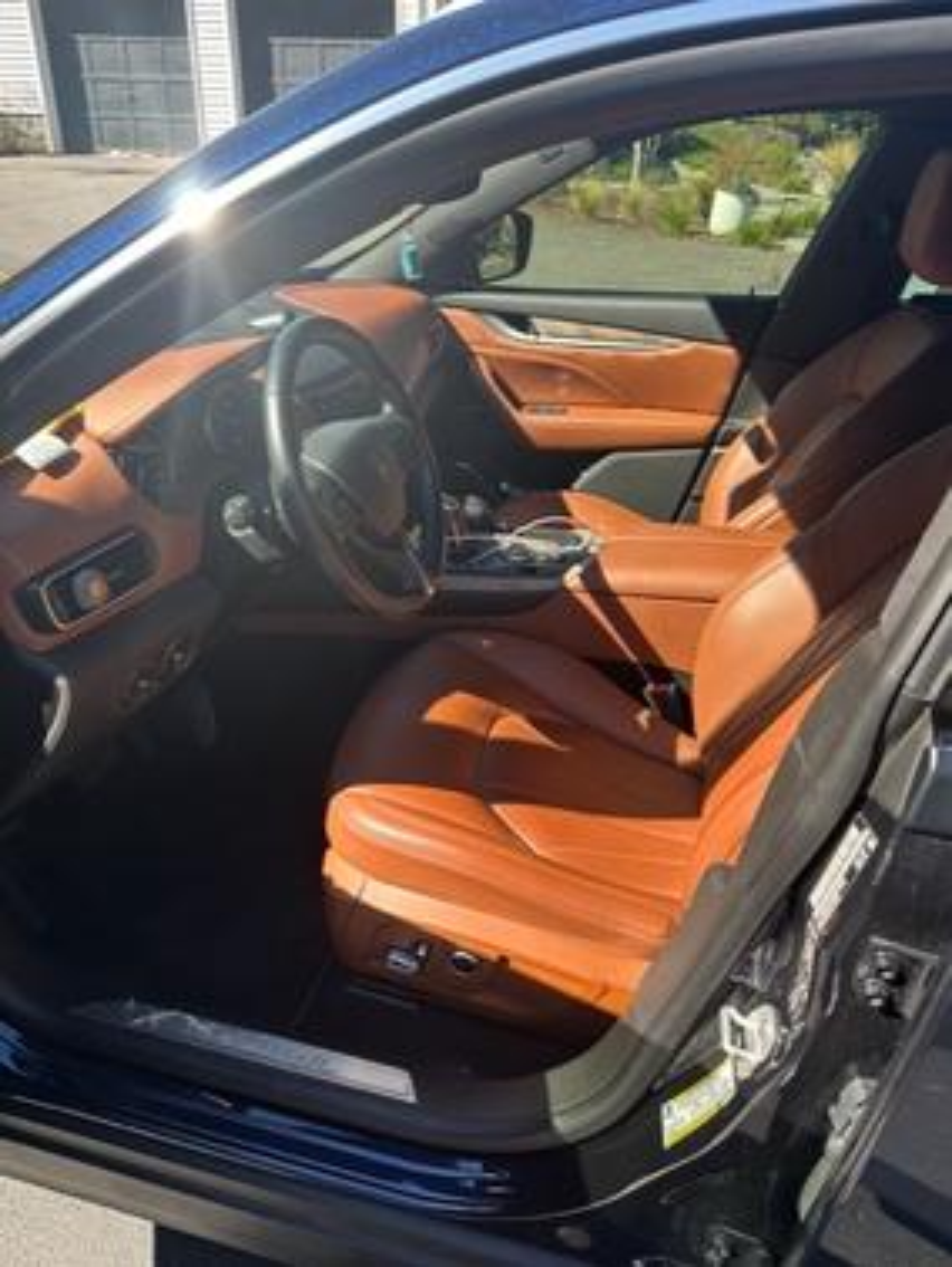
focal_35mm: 24
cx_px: 476
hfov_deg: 56.9
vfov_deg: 71.6
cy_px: 634
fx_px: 879
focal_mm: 6.86
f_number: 1.78
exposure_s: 1/762
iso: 80
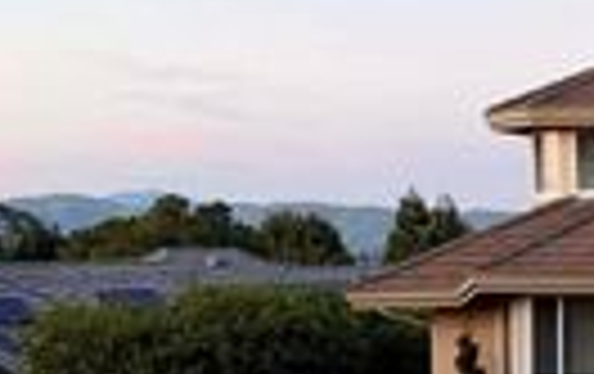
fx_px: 1557
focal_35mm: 96
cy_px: 246
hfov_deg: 18.4
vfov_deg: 13.7
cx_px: 968
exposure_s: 1/108
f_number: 1.78
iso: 200
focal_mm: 6.76
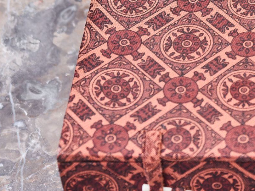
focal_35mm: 177
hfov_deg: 10.8
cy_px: -3
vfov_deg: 8.3
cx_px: 354
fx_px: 1304
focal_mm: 28
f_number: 2.8
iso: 200
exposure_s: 1/50
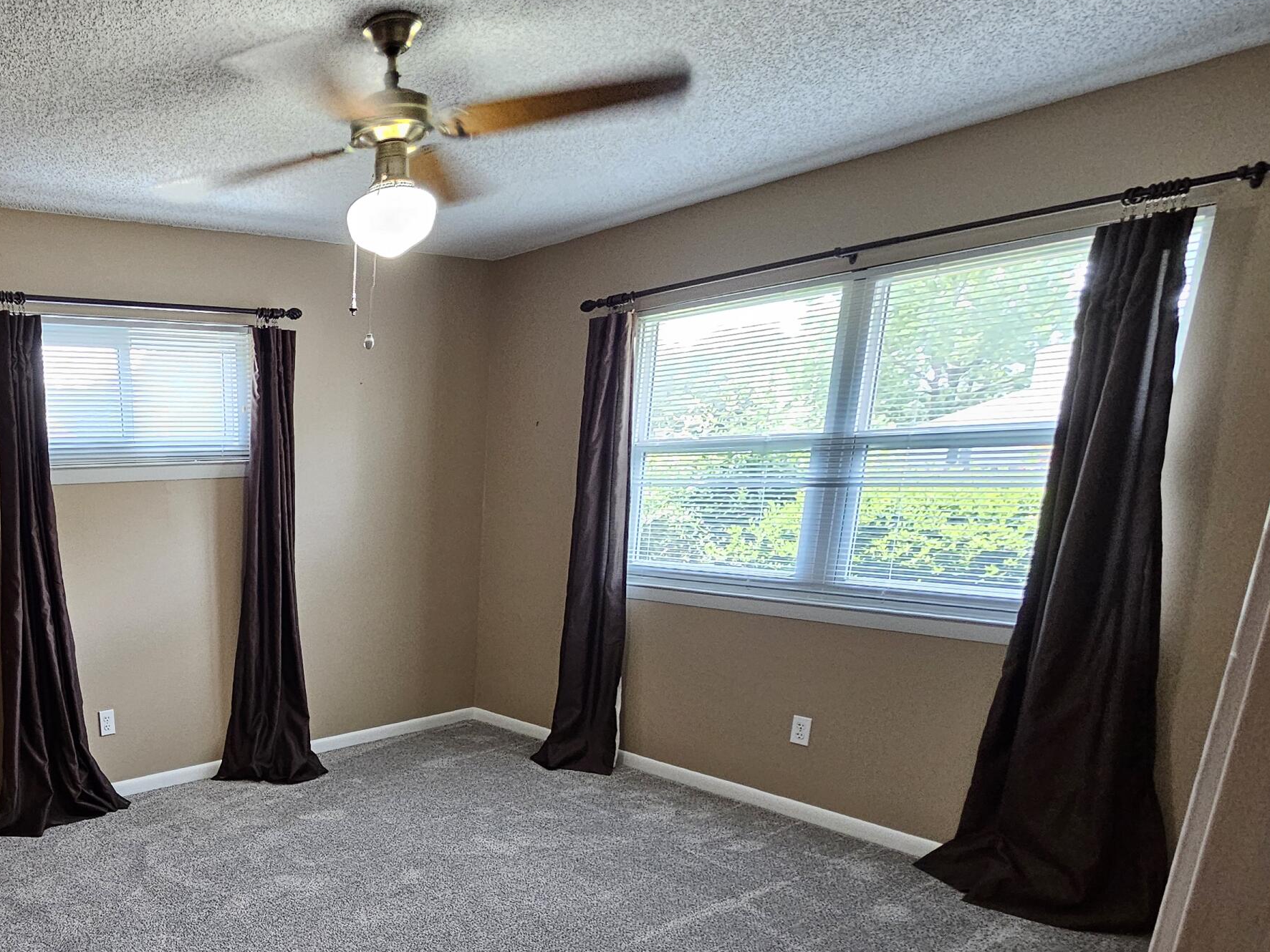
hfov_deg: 67.3
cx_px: 211
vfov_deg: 57.9
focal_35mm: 22
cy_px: 714
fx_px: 807
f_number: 2.2
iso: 320
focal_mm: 2.2
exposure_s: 1/60
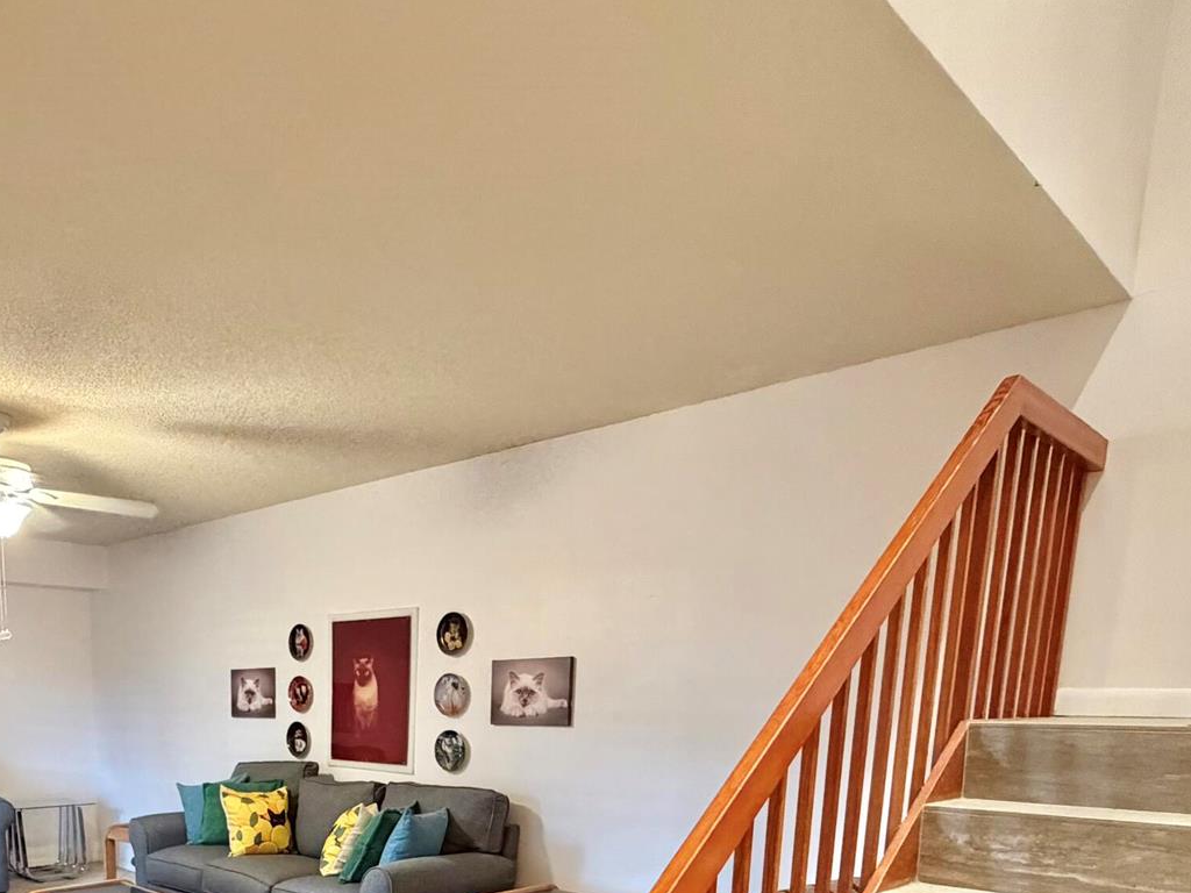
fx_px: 963
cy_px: 872
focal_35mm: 28
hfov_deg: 61.0
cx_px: 343
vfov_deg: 43.4
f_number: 2.2
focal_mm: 2.22
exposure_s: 1/60
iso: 640
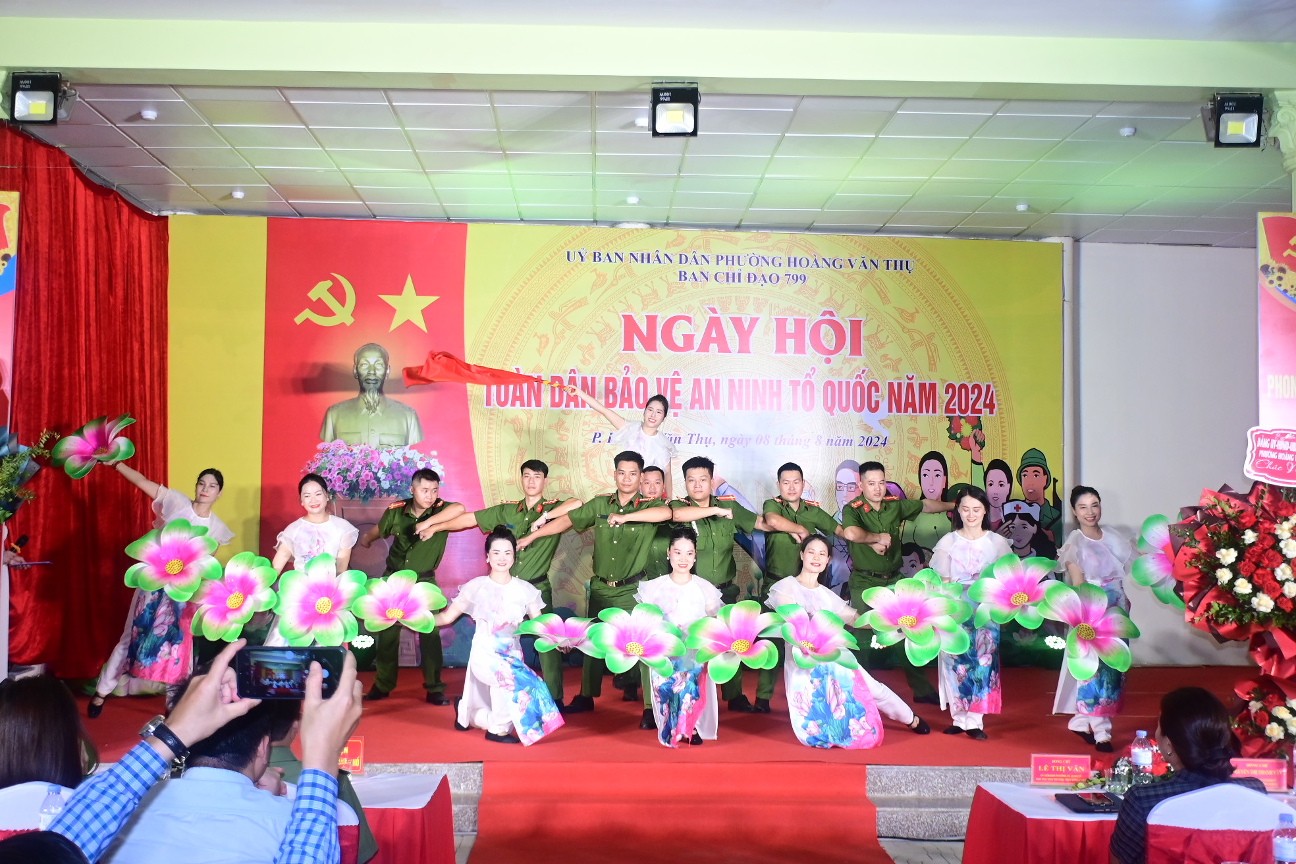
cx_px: 648
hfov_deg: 48.5
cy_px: 432
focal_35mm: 40
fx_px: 1440
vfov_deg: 33.4
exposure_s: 1/200
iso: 1000
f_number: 4
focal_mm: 27
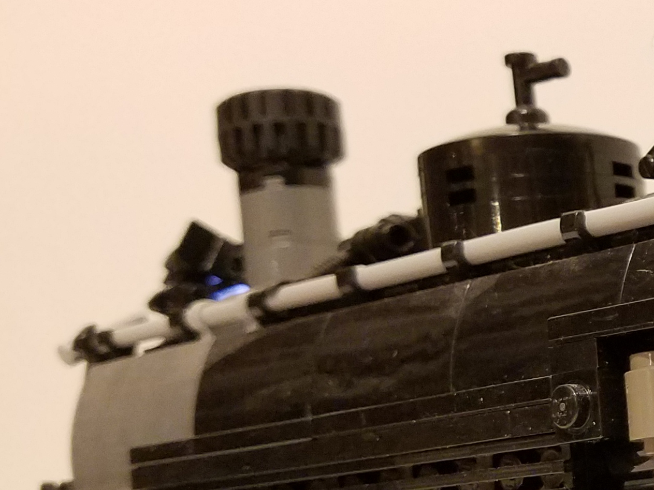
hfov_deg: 19.9
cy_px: 320
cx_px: 1020
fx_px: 1568
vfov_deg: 17.7
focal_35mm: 83
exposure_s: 1/17
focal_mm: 4.2
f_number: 1.7
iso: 200
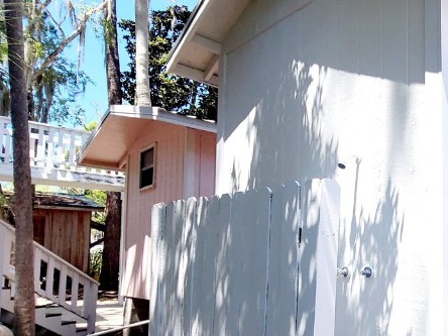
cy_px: 233
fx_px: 388
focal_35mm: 30
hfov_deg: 52.5
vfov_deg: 45.8
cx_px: 406
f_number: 2.2
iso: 64
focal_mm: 2.2
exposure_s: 1/1000
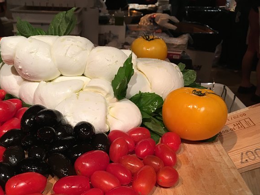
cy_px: 120
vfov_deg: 37.6
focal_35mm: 38
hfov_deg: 48.6
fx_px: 286
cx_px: 102
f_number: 2.2
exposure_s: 1/30
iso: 64
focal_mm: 4.15
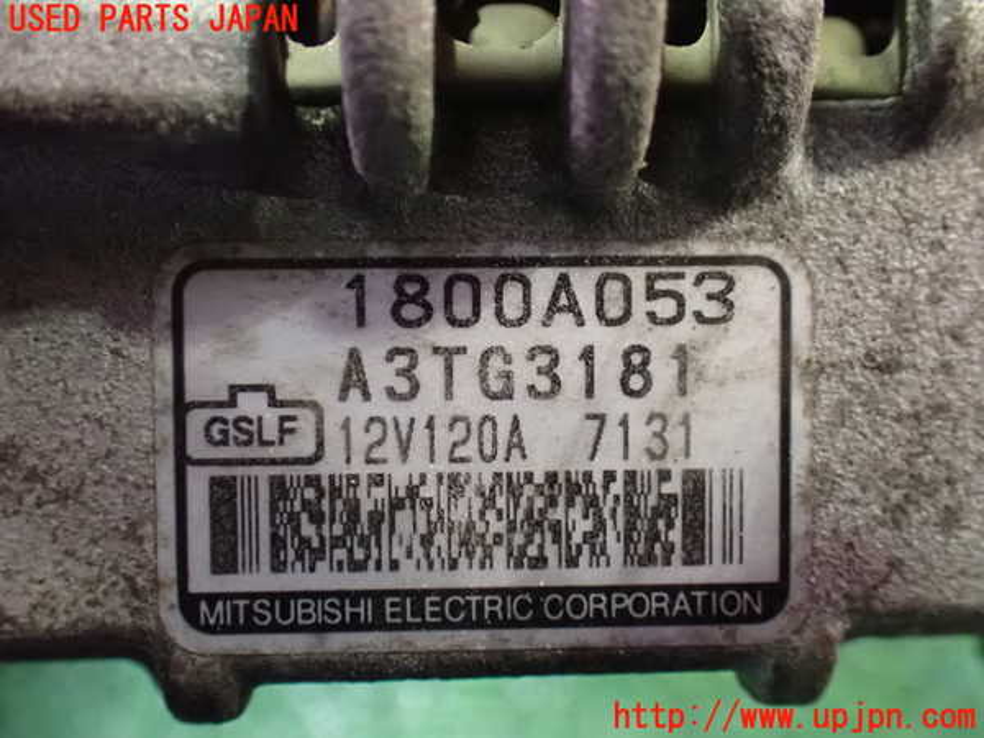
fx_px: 1165
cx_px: 492
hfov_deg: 45.8
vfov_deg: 35.1
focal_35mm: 41
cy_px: 369
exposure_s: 1/20
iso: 1600
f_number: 2.8
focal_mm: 7.31
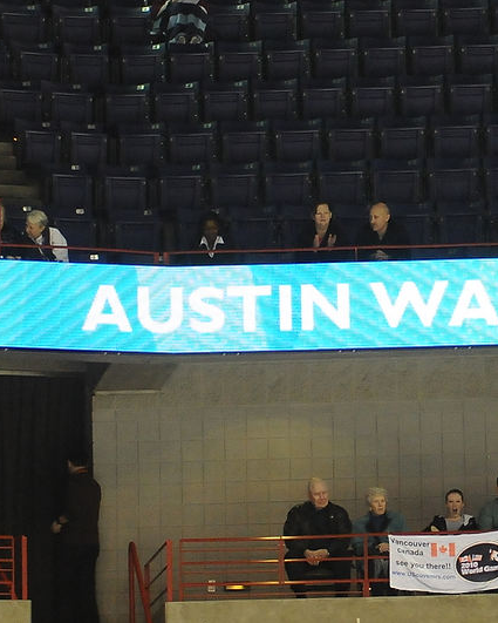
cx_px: 397
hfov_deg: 11.0
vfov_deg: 13.8
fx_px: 2579
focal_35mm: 140
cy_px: 312
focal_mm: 66
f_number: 2.8
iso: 1600
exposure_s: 1/250
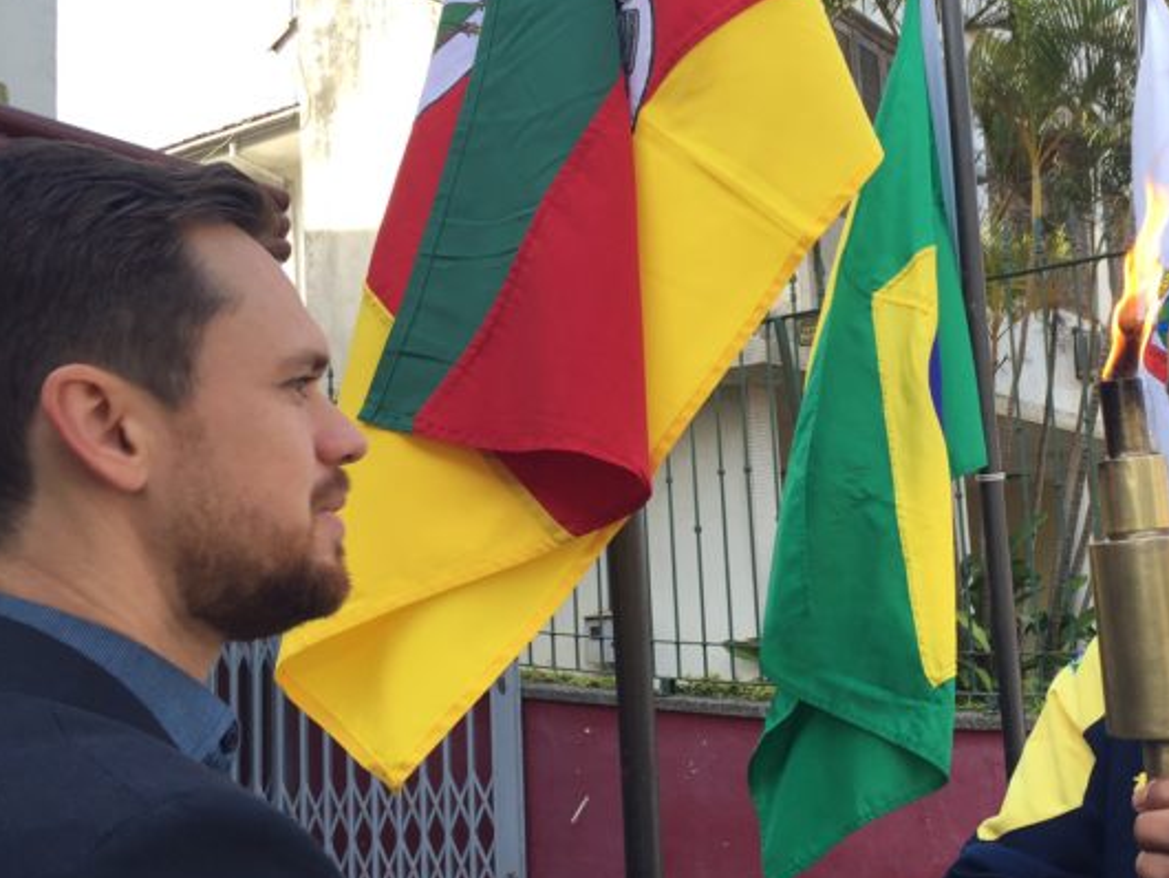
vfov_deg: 34.4
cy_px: 465
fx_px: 1419
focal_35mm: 42
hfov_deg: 43.7
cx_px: 836
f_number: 2.2
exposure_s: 1/246
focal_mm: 4.15
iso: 32
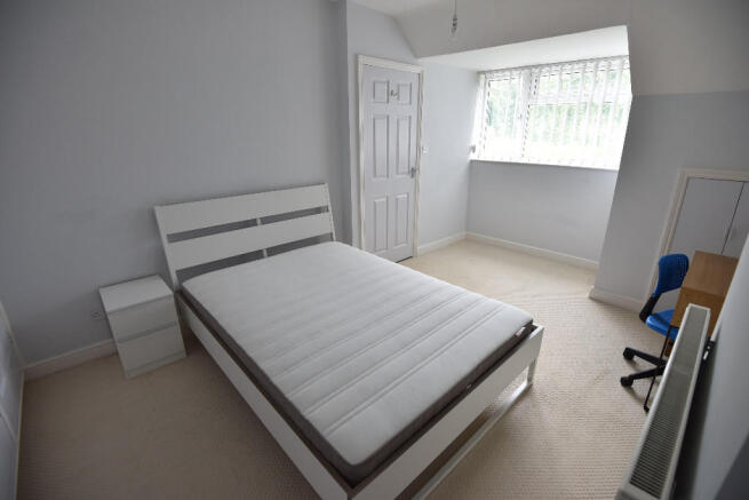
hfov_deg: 96.7
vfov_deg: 73.8
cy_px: 250
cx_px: 374
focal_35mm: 16
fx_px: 333
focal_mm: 16
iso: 400
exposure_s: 1/60
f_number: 4
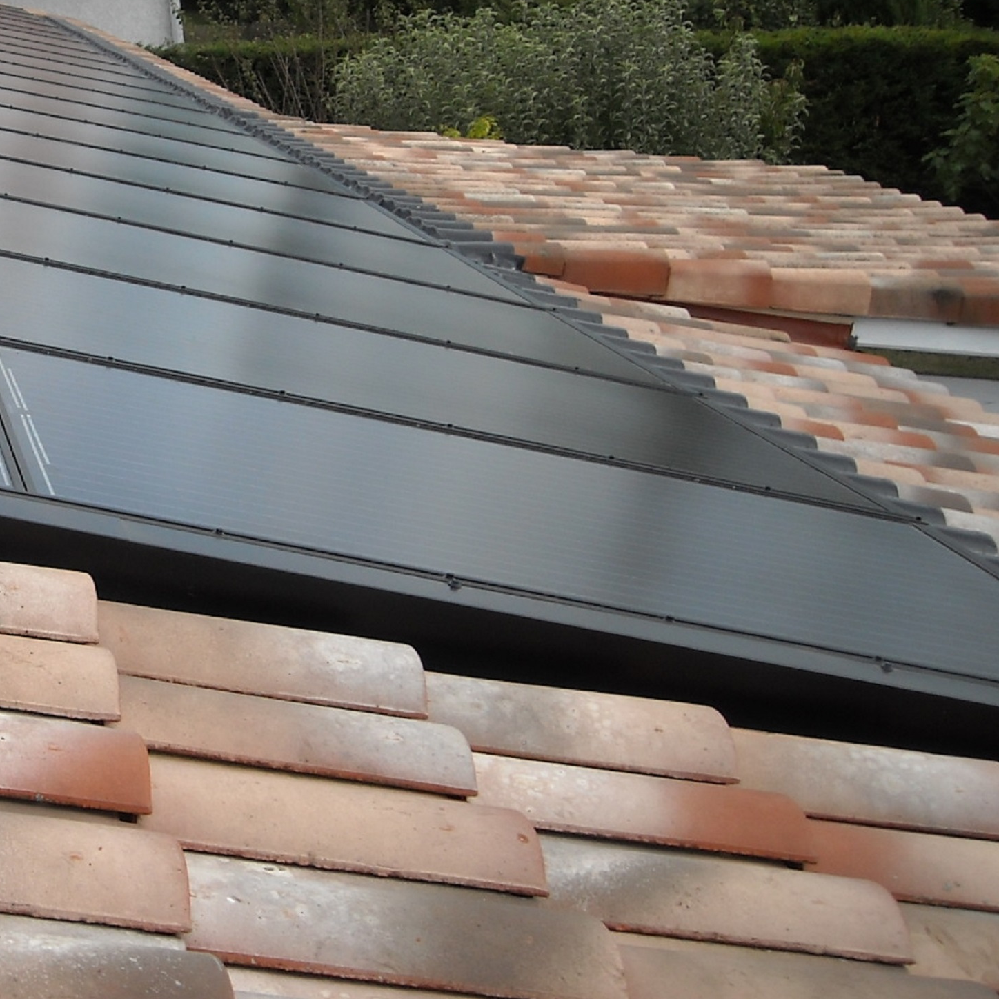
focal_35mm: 70
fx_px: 2286
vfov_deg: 24.6
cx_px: -91
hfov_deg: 23.2
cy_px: 355
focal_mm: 5.7
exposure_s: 1/228
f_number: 5.6
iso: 64
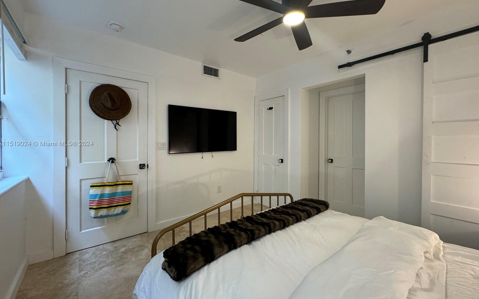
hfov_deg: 101.5
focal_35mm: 15
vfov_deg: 74.7
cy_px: 144
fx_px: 196
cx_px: 238
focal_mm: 2.22
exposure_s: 1/60
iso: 250
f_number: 2.2
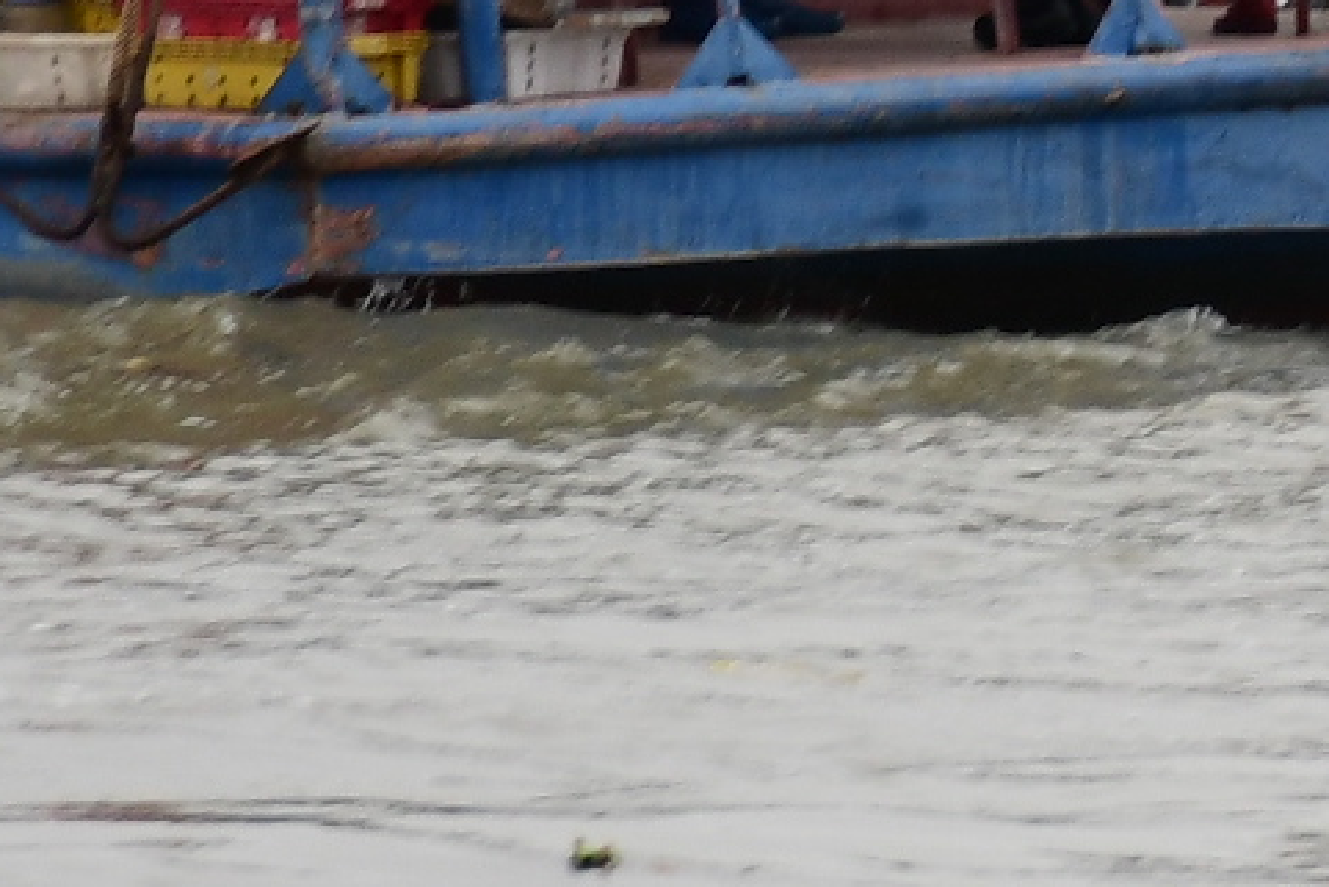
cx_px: 2393
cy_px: -238
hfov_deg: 2.8
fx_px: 27247
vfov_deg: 1.9
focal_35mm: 738
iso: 250
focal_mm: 85
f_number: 6.3
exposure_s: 1/200
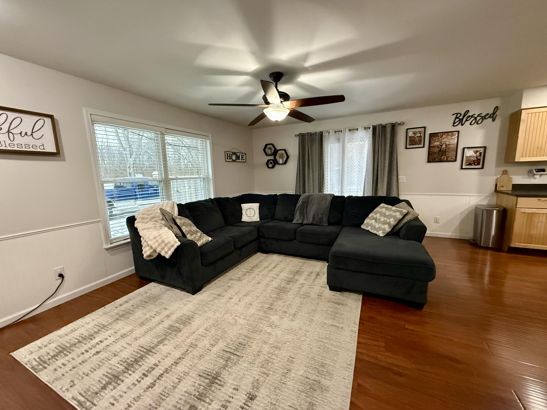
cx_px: 274
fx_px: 221
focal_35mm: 14
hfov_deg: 102.1
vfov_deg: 85.7
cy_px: 205
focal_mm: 2.22
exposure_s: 1/60
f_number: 2.2
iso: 800
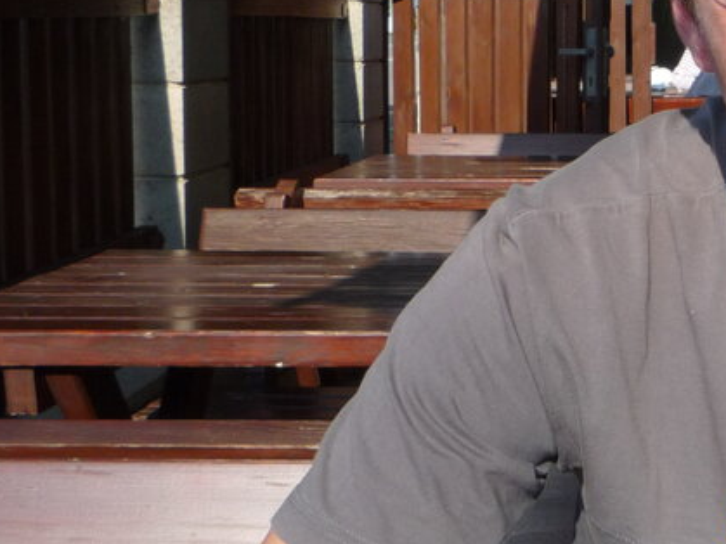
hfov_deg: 21.7
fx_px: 1803
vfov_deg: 17.1
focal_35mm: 86
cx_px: 781
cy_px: 215
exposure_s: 1/400
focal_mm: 5.2
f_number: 4.5
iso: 100
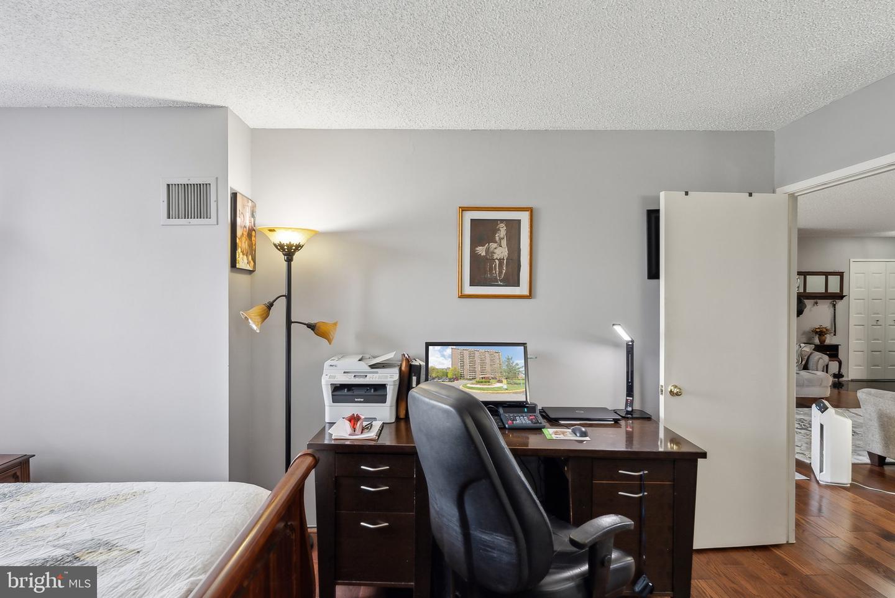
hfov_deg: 87.5
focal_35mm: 19
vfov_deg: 65.1
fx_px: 468
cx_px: 448
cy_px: 299
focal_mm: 18.8
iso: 250
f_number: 9
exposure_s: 1/6
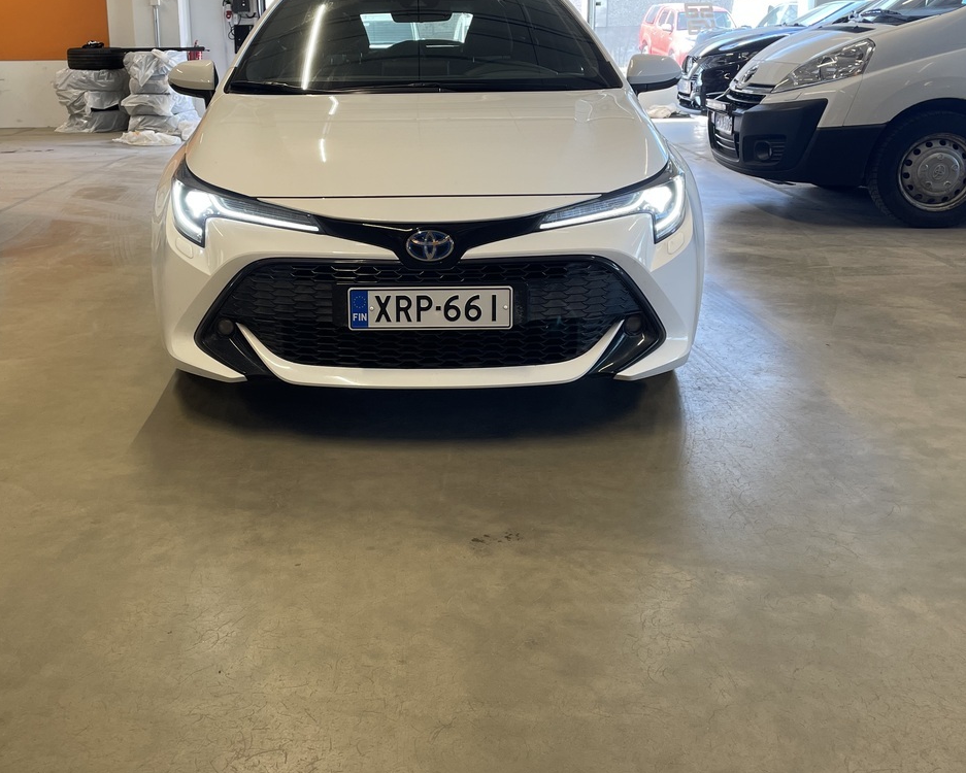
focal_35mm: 39
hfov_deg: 46.5
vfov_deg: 38.0
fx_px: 1115
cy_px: 287
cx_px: 375
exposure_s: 1/100
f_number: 1.6
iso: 50
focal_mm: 4.2
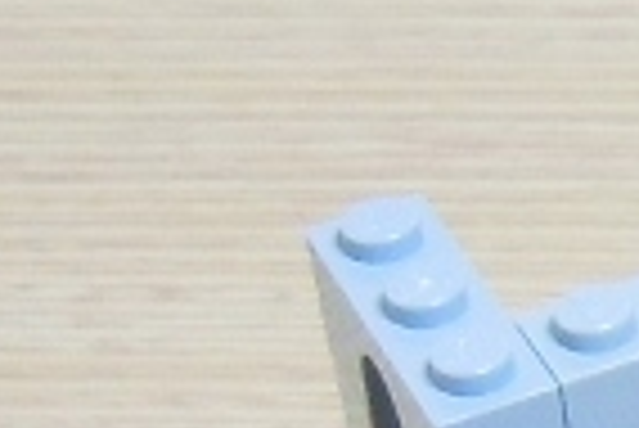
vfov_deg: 9.1
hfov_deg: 12.1
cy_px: 405
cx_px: 1294
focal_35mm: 150
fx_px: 2665
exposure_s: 1/20
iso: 200
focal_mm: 5.4
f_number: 3.5
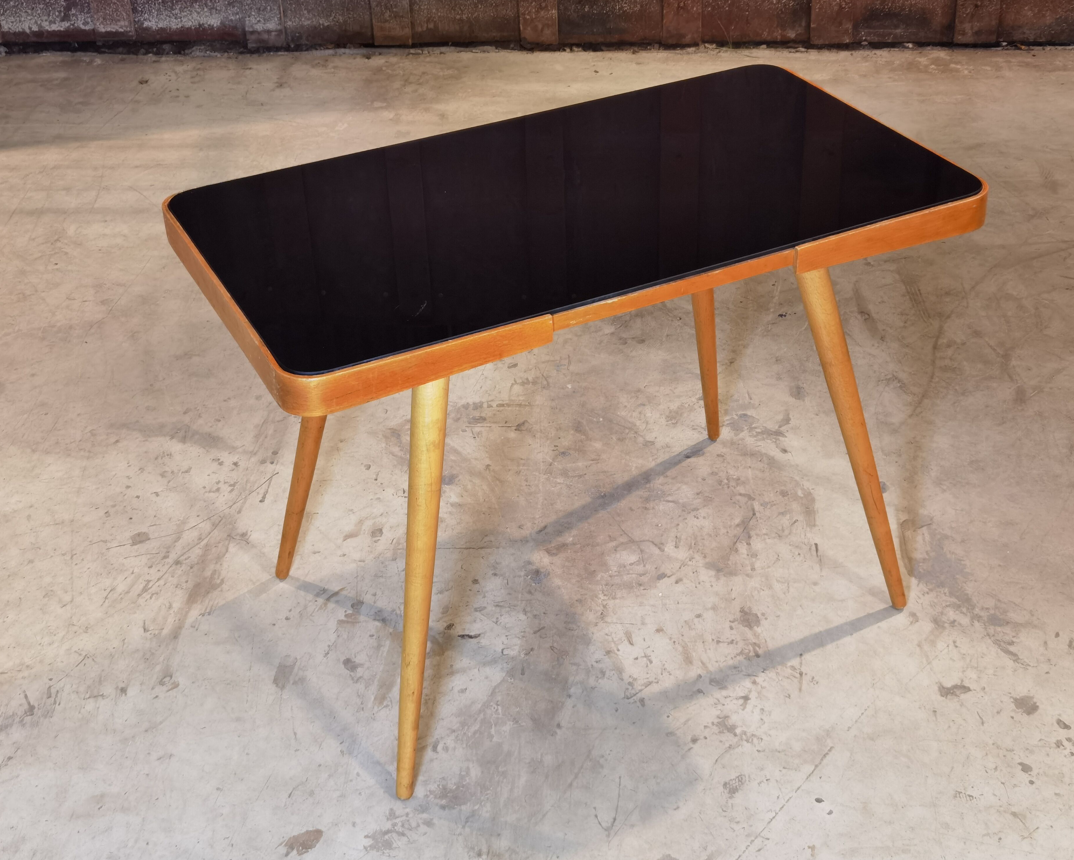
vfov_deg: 30.3
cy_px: 424
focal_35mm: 50
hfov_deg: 37.3
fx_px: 1589
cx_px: 578
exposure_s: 1/50
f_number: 1.9
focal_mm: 6.71
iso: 160
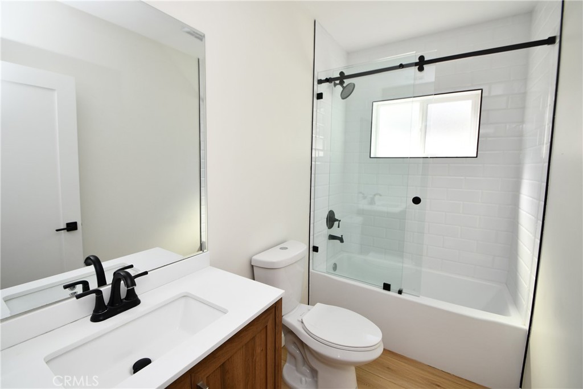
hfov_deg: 100.4
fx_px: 243
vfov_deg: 77.3
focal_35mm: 15
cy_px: 194
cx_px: 292
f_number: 5.6
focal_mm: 10
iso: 200
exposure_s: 1/125
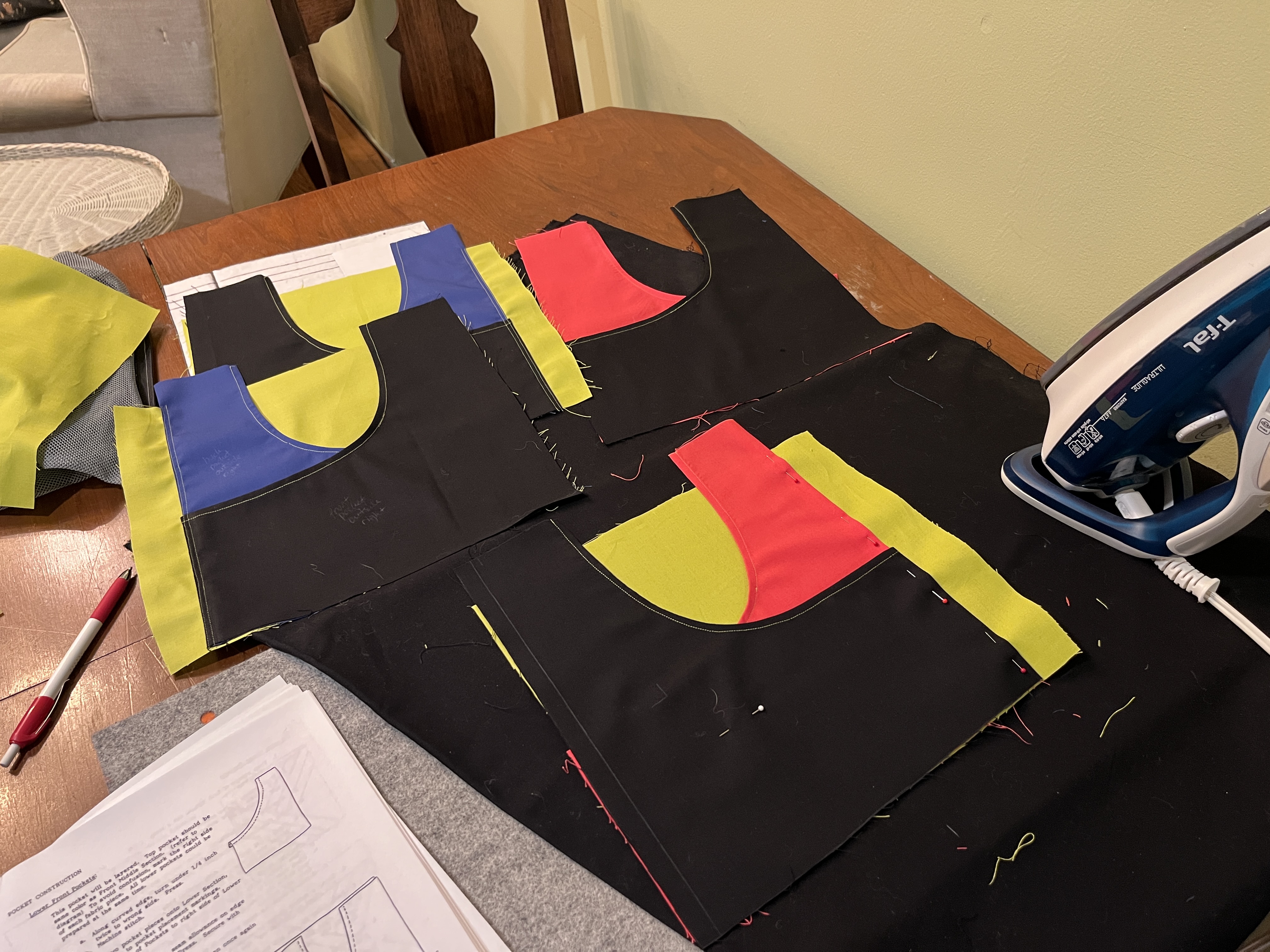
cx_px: 635
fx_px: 954
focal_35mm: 26
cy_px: 476
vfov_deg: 53.1
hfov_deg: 67.3
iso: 320
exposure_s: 1/60
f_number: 1.6
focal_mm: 5.1
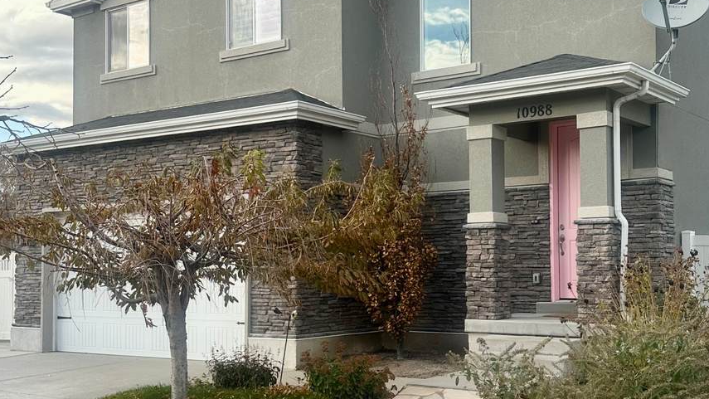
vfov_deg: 25.4
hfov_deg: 43.5
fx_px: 884
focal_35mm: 47
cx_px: 421
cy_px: 226
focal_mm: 6.86
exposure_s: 1/1183
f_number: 1.78
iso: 80
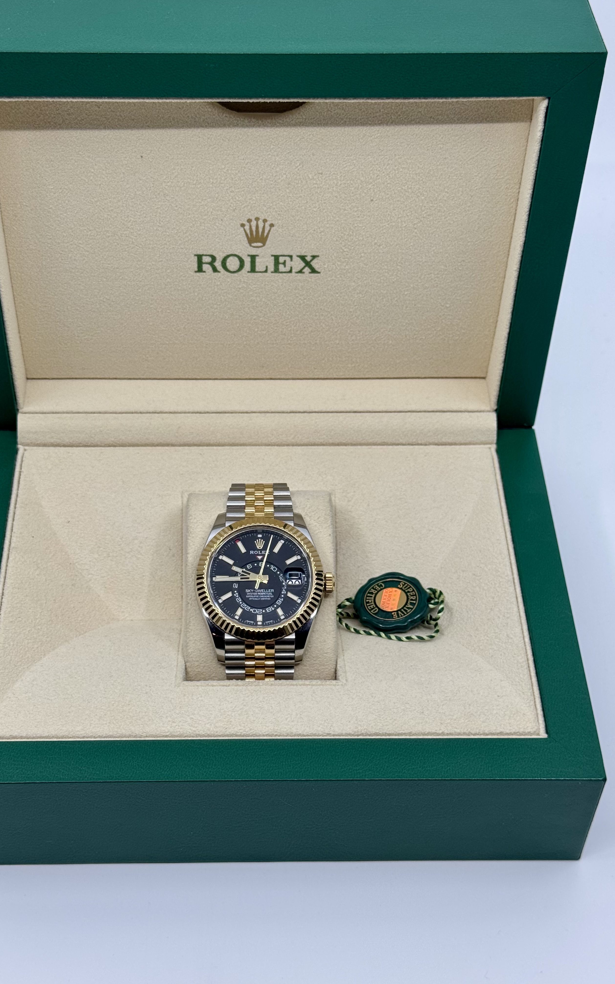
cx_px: 268
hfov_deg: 25.3
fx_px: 1368
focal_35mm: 51
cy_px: 492
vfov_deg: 39.6
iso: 64
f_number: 1.78
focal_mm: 6.76
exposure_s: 1/672
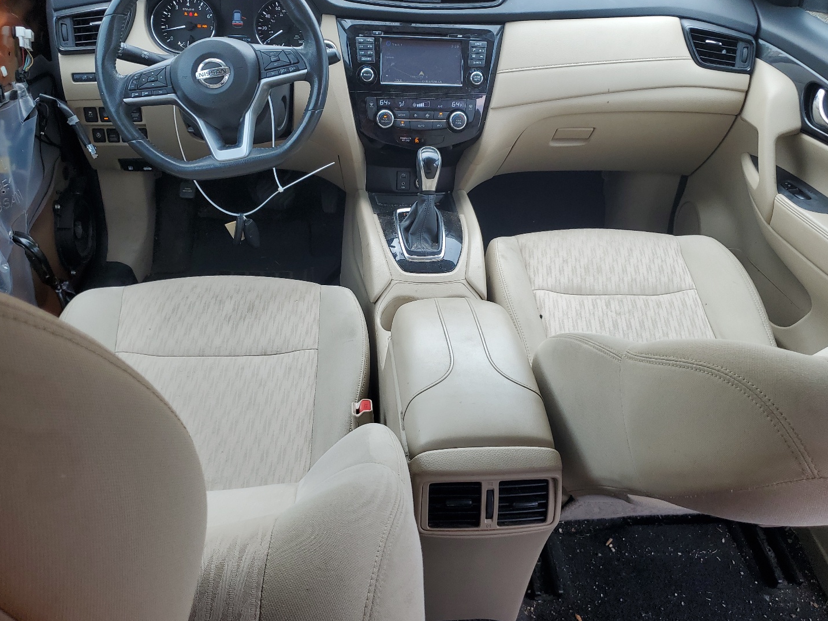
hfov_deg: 61.7
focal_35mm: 29
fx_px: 694
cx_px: 412
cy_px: 294
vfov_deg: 48.2
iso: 50
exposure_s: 1/156
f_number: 1.5
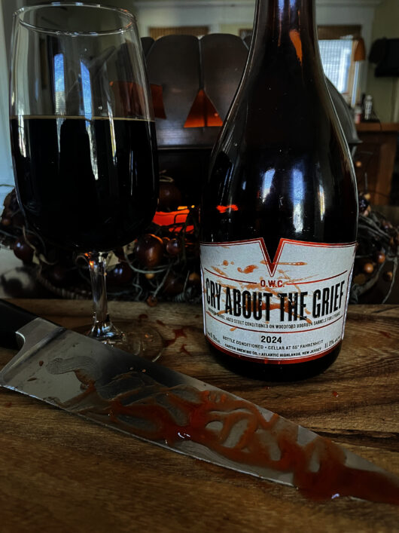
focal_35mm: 26
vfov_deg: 67.3
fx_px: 400
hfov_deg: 53.0
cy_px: 266
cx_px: 200
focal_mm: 4.2
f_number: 1.6
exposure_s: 1/30
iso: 800
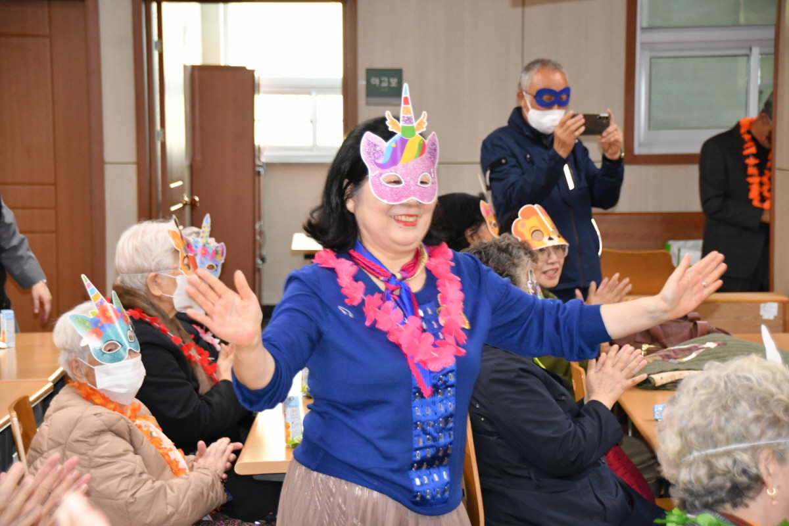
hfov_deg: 18.3
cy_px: 263
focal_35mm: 112
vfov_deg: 12.2
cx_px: 394
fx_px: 2454
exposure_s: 1/60
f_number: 5.3
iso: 1800
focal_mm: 75
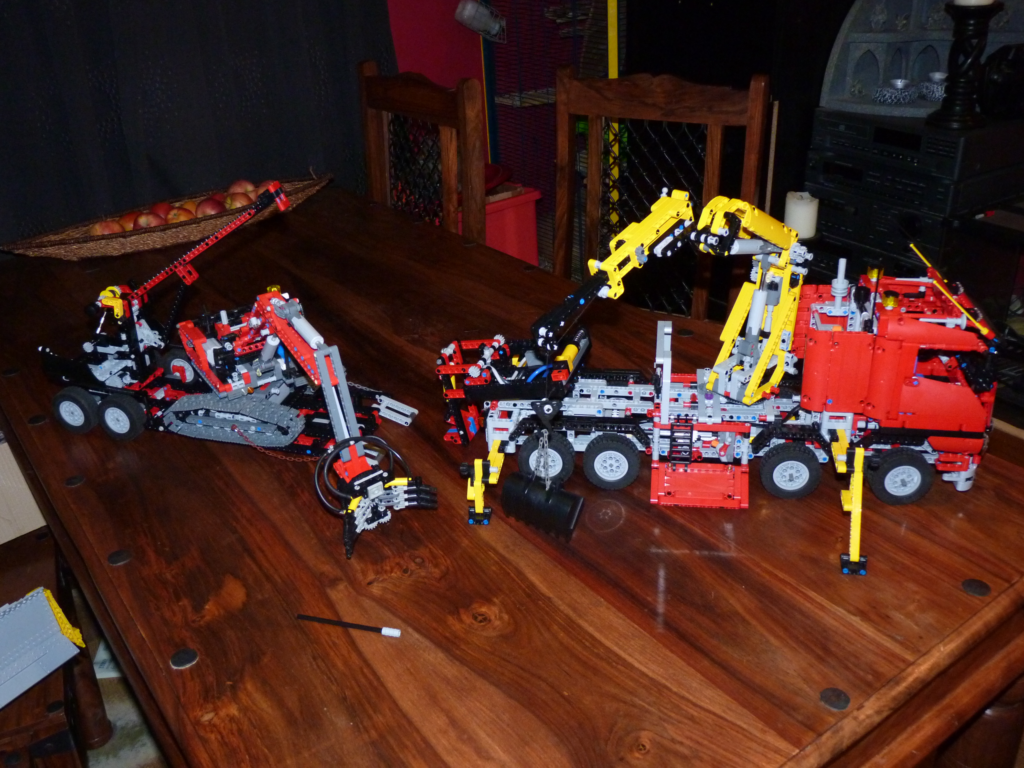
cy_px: 384
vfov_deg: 45.4
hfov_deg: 58.4
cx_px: 512
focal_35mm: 31
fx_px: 917
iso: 400
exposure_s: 1/30
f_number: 3
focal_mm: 5.5
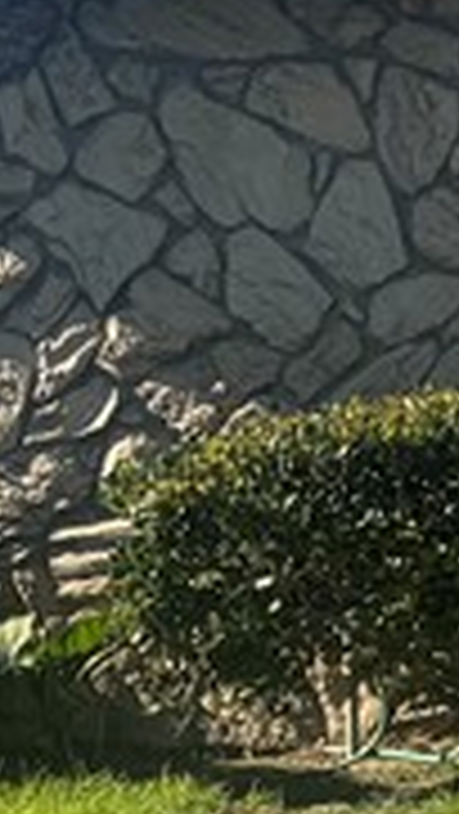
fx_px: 3198
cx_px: 1359
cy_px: -112
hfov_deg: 7.3
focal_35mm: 148
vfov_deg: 14.2
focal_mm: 6.76
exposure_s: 1/3247
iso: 80
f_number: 1.78
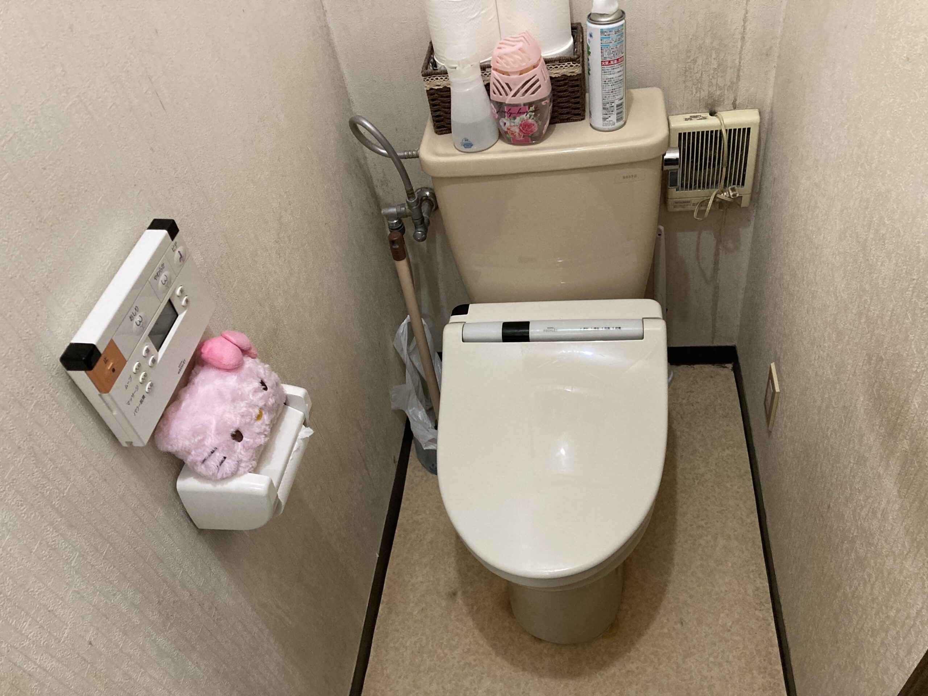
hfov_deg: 63.4
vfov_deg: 49.7
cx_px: 464
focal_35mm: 28
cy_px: 348
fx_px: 751
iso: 320
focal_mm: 3.99
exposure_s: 1/60
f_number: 1.8
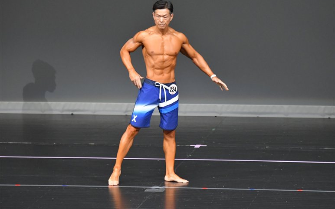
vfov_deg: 3.7
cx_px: 168
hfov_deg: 6.0
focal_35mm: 353
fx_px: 3222
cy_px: 98
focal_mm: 230
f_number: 5.6
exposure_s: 1/400
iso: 5000
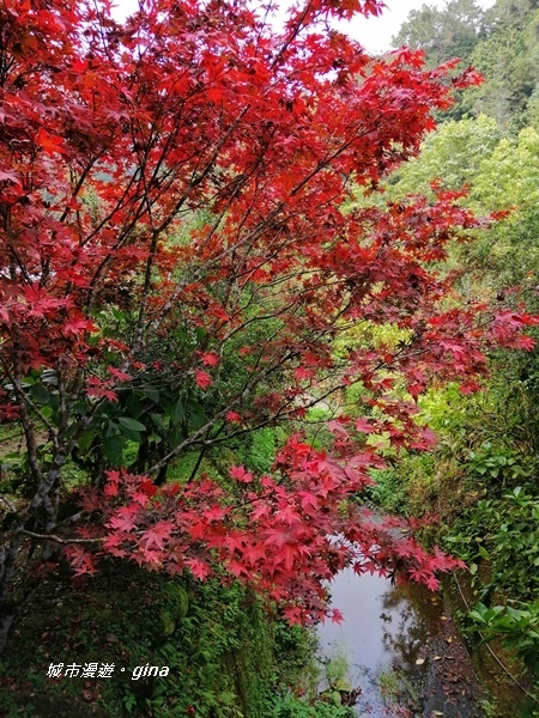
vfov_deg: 67.3
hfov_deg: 53.1
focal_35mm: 26
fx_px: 540
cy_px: 359
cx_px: 270
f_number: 2.2
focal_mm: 3.81
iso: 50
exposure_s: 1/233
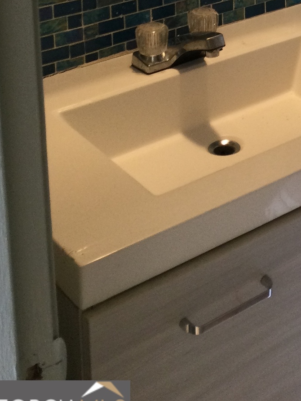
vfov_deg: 22.4
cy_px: -85
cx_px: 363
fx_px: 927
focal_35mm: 80
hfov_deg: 17.5
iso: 50
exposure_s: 1/30
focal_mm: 3.3
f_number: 2.4
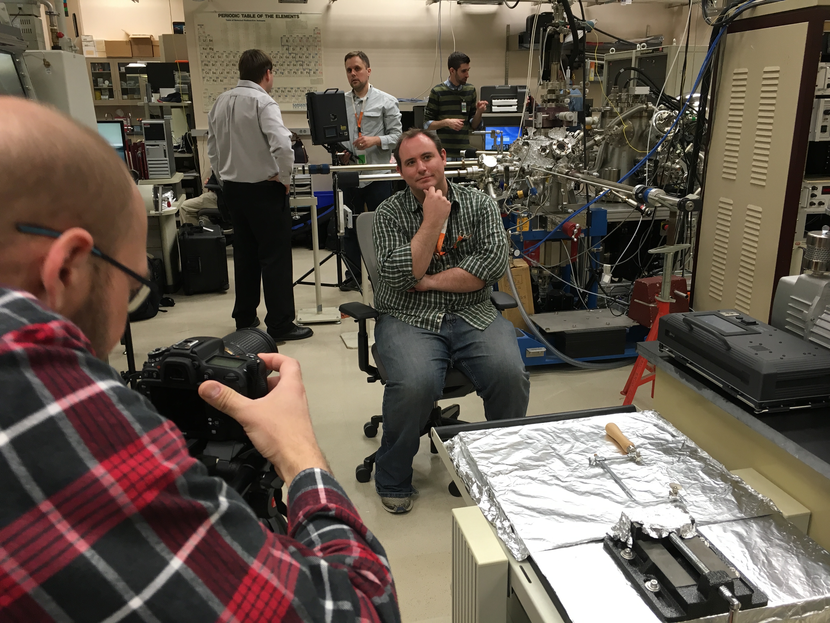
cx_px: 415
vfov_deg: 48.2
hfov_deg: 61.7
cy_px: 312
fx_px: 695
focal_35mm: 29
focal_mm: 4.15
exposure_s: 1/30
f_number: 2.2
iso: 64
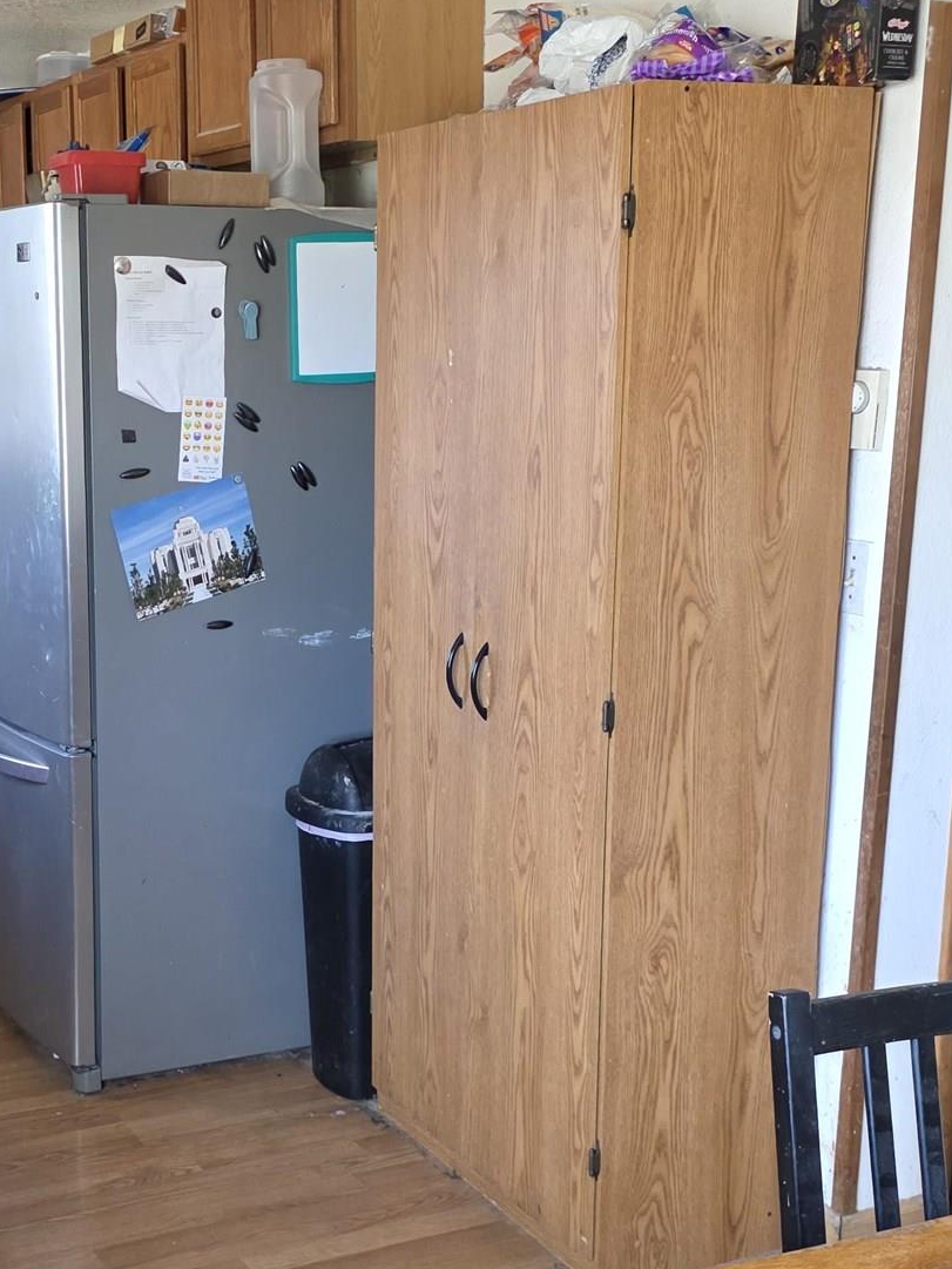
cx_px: 236
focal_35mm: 49
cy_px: 791
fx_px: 1796
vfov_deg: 38.7
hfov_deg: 29.2
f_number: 1.7
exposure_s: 1/120
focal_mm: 6.3
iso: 400
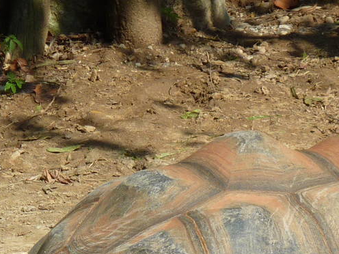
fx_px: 5337
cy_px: 262
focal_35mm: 545
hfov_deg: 3.6
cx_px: 274
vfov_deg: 2.7
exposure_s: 1/500
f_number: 4.5
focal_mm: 27.8
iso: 100
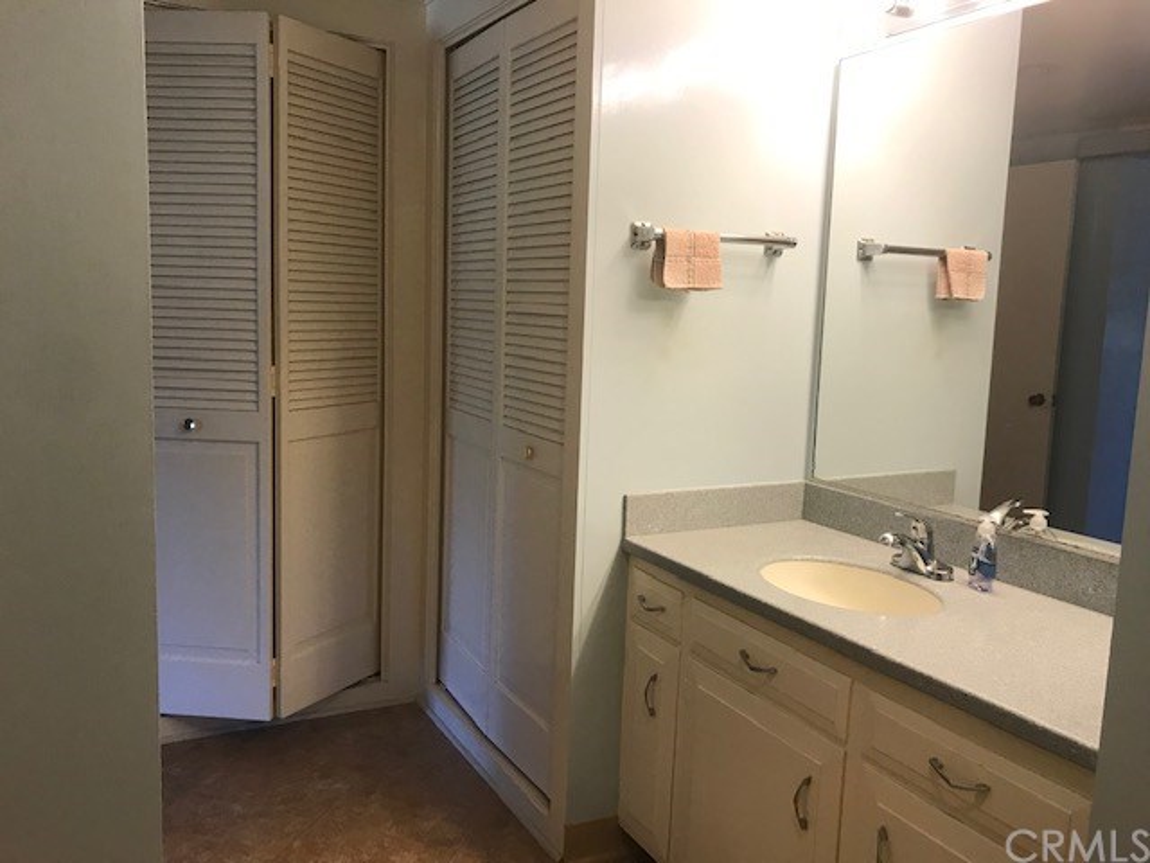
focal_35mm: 28
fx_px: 930
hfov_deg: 63.4
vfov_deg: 49.7
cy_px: 432
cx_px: 575
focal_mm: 3.99
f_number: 1.8
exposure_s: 1/30
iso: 25
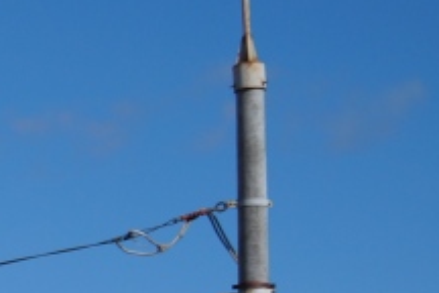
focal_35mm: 316
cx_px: -766
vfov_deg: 4.3
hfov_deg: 6.1
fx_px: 3853
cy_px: 699
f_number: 8
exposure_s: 1/800
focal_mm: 38
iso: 100
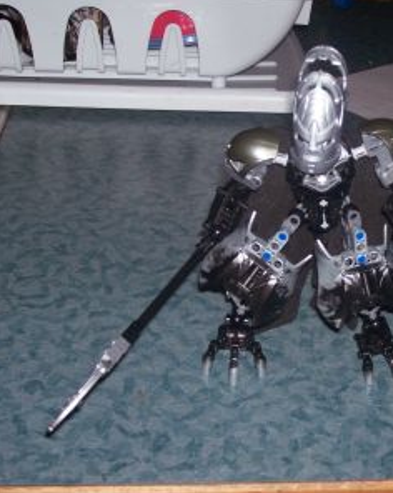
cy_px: 245
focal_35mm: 70
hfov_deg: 21.5
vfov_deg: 27.2
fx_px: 1020
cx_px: 328
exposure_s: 1/73.3
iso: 80
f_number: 3.2
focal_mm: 8.7
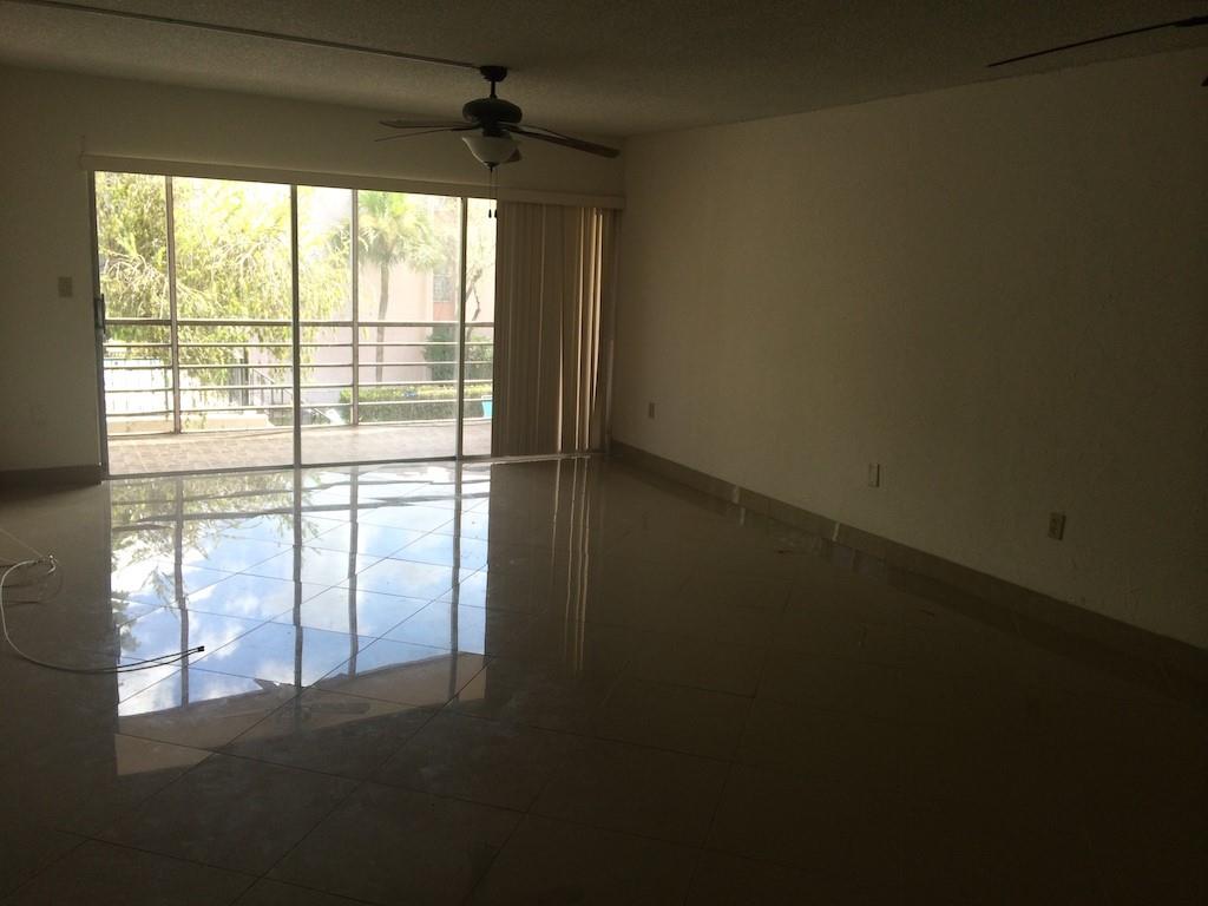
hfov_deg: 60.0
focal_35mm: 30
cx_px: 604
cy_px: 453
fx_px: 1047
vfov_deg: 46.8
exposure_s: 1/155
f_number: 2.2
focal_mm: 4.12
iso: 32
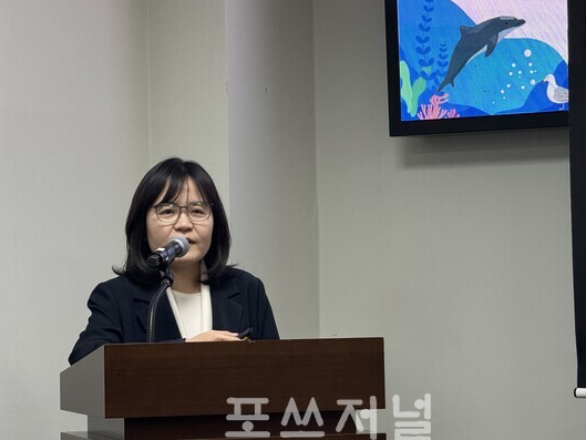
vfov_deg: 10.9
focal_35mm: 136
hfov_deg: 14.5
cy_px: 209
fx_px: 2303
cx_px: 311
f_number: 2.8
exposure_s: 1/99
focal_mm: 15.66
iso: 200
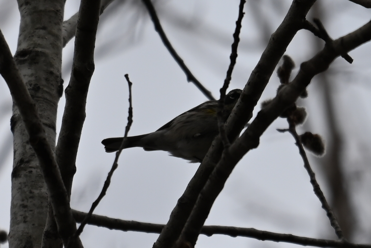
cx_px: 186
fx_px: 6183
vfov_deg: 2.3
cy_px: 124
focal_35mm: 600
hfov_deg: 3.4
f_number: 6.3
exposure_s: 1/1250
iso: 220
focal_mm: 600
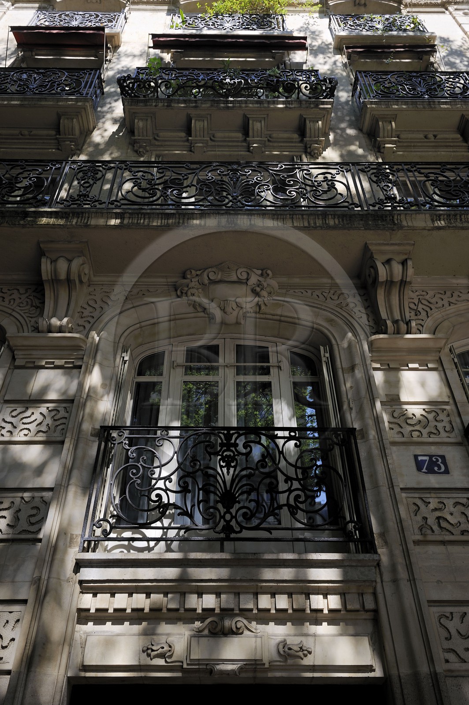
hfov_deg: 44.9
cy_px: 352
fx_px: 568
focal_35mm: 29
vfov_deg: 63.7
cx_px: 234
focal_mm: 29
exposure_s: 1/160
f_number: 6.3
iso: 200
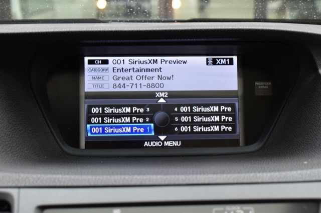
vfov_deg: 23.8
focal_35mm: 57
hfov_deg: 35.1
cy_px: 106
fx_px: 508
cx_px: 160
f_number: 7.1
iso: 400
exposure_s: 1/25
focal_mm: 38
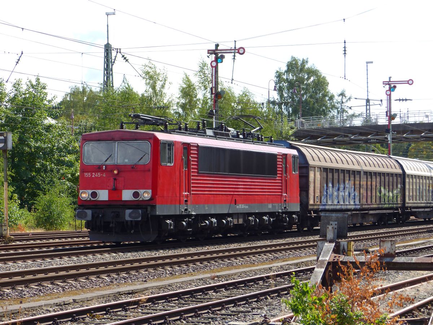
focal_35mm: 116
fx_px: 1451
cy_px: 162
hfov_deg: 17.0
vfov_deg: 12.8
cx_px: 216
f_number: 3.2
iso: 100
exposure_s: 1/640
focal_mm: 20.9
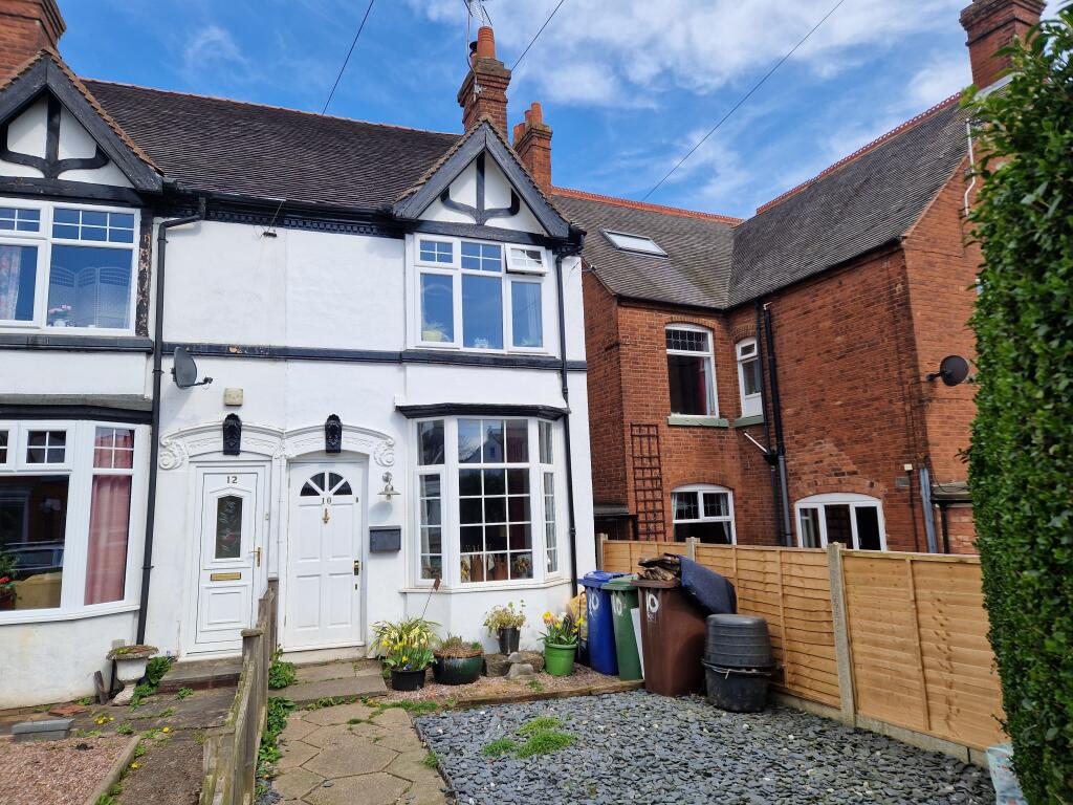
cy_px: 402
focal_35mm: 23
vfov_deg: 58.9
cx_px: 536
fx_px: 713
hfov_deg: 73.9
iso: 50
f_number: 1.8
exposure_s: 1/1144
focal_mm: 5.4
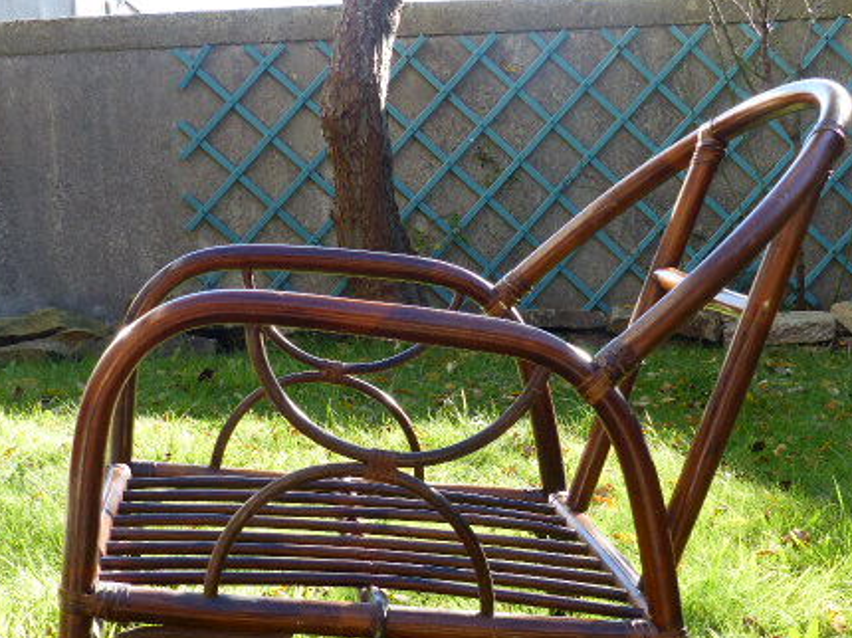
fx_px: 1648
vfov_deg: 21.8
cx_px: 481
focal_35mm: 67
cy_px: 452
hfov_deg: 29.0
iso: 100
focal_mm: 8.1
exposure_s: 1/125
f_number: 4
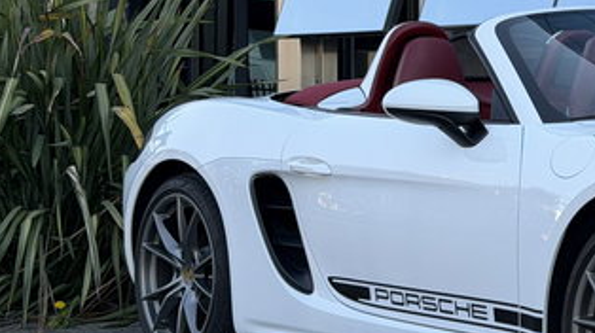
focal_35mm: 128
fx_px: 2018
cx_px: 722
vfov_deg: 9.4
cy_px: 225
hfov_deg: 16.1
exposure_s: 1/1222
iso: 64
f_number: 1.78
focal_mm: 6.76
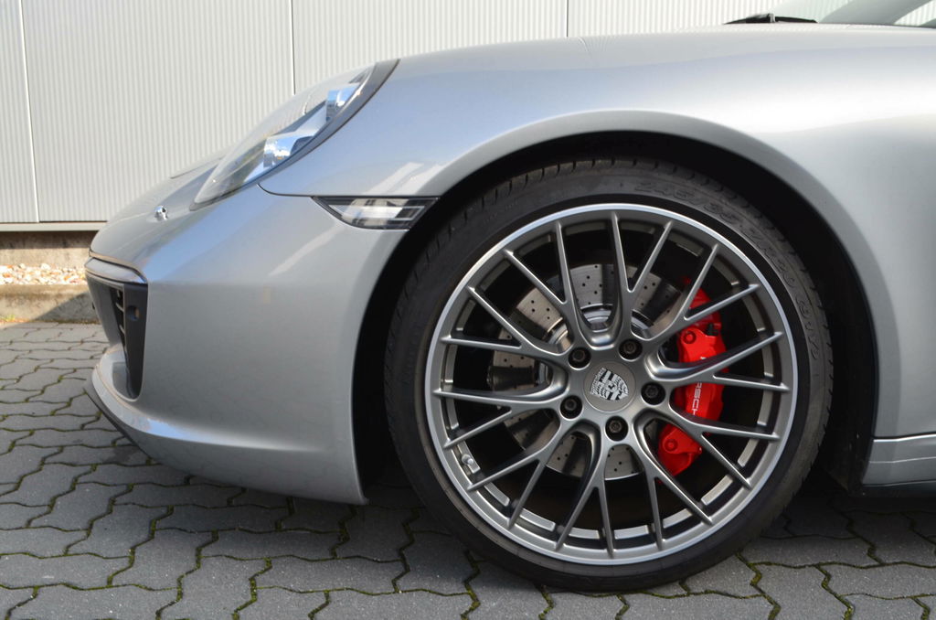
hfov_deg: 49.6
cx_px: 468
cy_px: 310
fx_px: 1012
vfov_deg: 34.1
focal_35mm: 39
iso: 220
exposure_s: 1/60
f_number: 10
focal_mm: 26
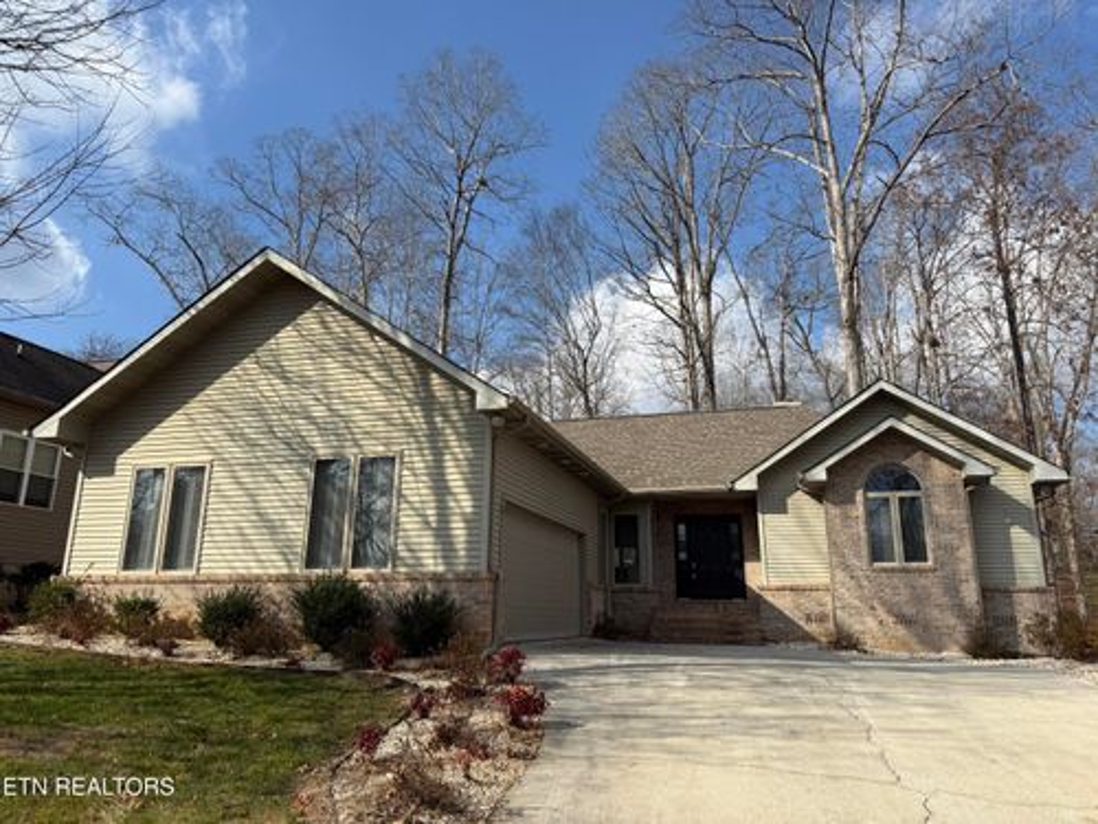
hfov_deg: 71.6
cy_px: 412
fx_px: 761
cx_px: 549
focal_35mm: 24
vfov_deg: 56.8
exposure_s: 1/4673
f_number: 1.78
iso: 80
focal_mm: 6.76
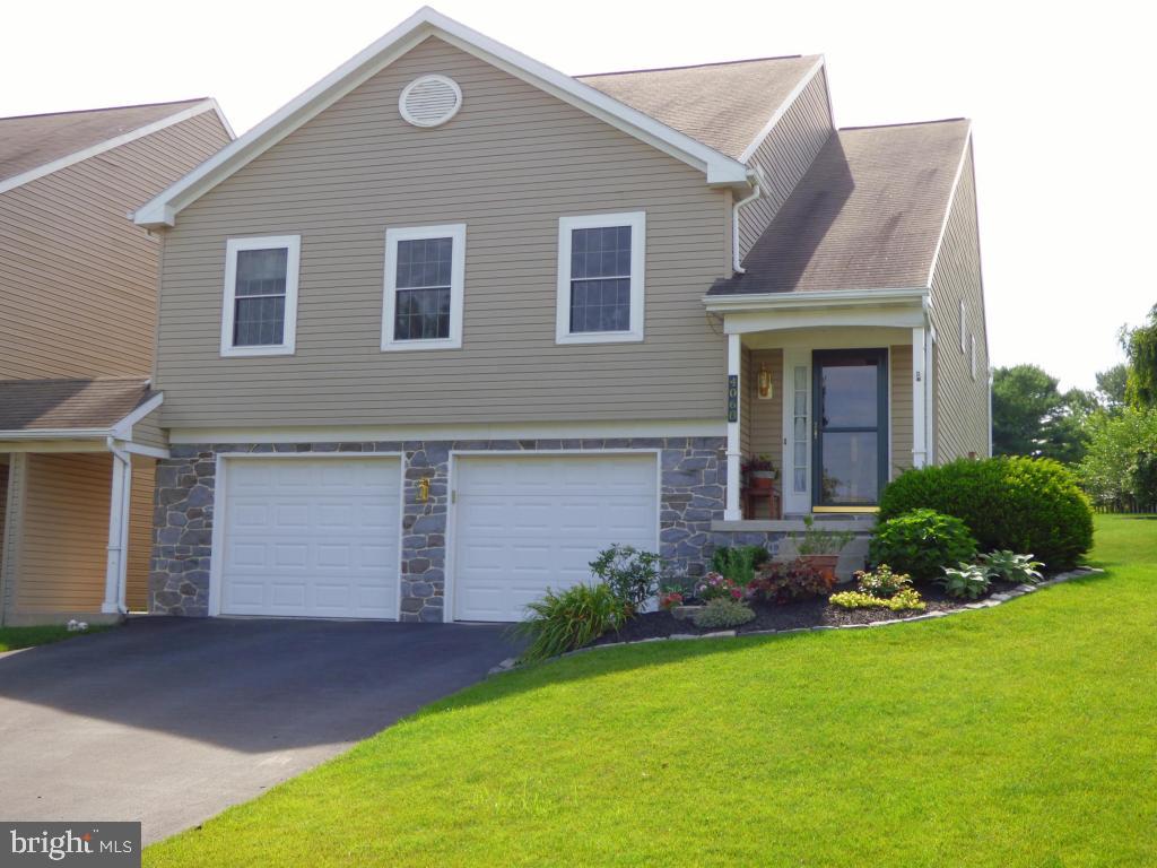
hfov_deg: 42.9
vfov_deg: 32.9
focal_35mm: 44
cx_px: 578
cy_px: 434
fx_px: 1471
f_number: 3.7
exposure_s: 1/400
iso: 100
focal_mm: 7.79
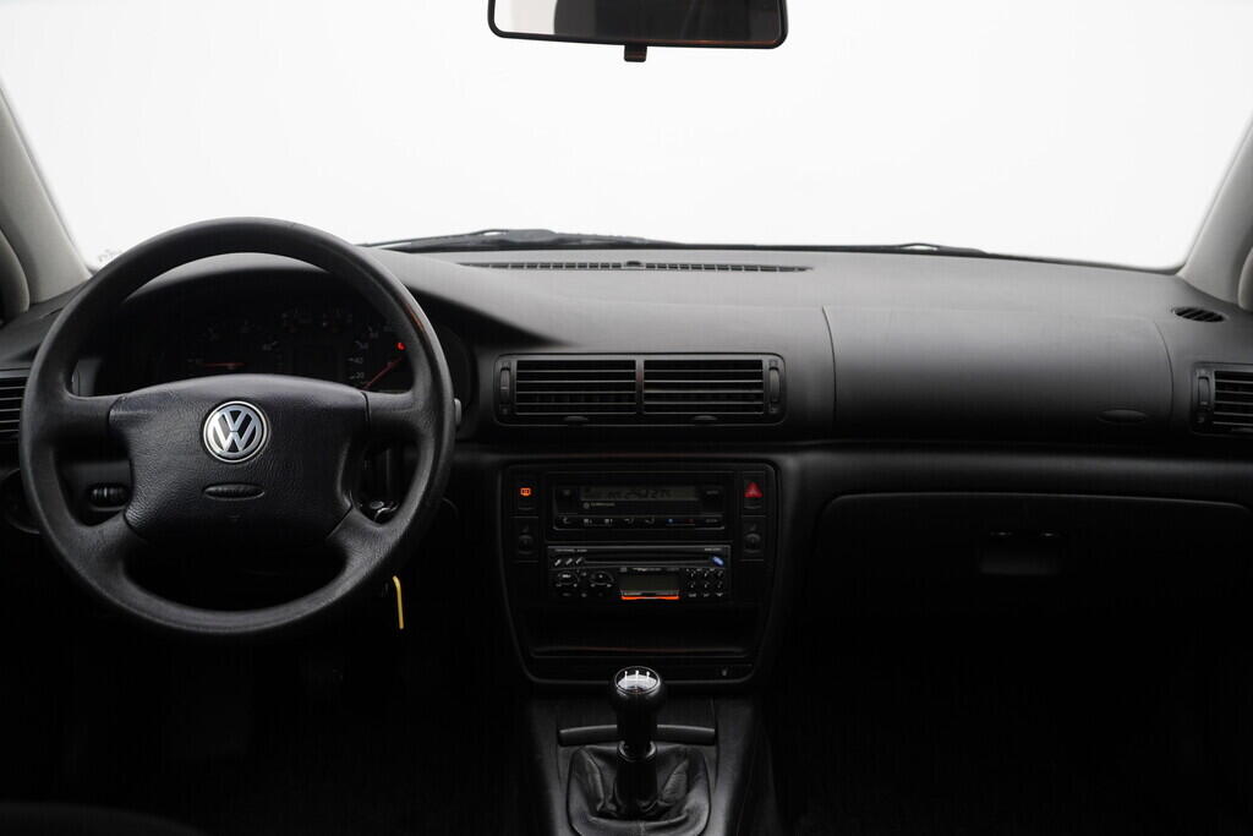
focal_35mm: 36
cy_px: 418
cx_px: 626
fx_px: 1253
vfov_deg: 36.9
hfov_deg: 53.1
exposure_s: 1/60
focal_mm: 24
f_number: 4
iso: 320
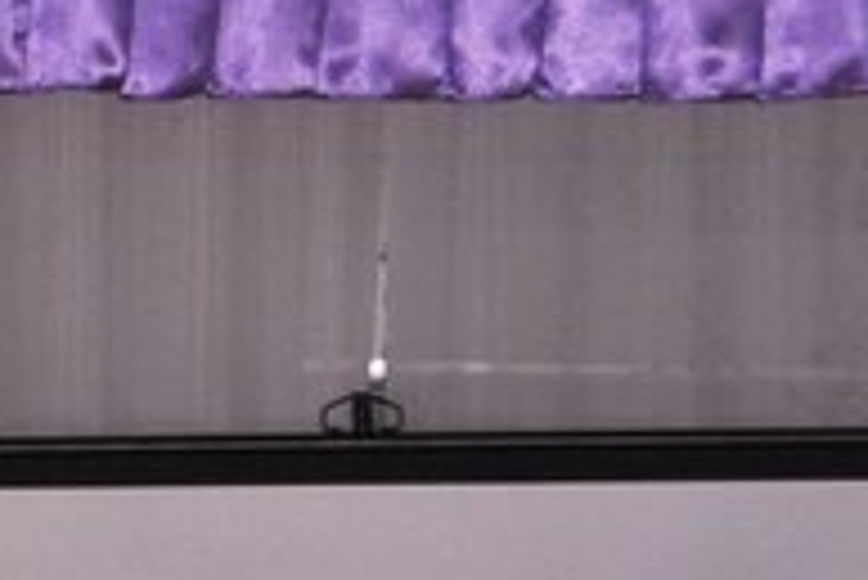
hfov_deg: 5.7
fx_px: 8654
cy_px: 344
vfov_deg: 3.8
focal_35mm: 359
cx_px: 400
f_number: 5.3
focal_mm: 45
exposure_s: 1/60
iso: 200
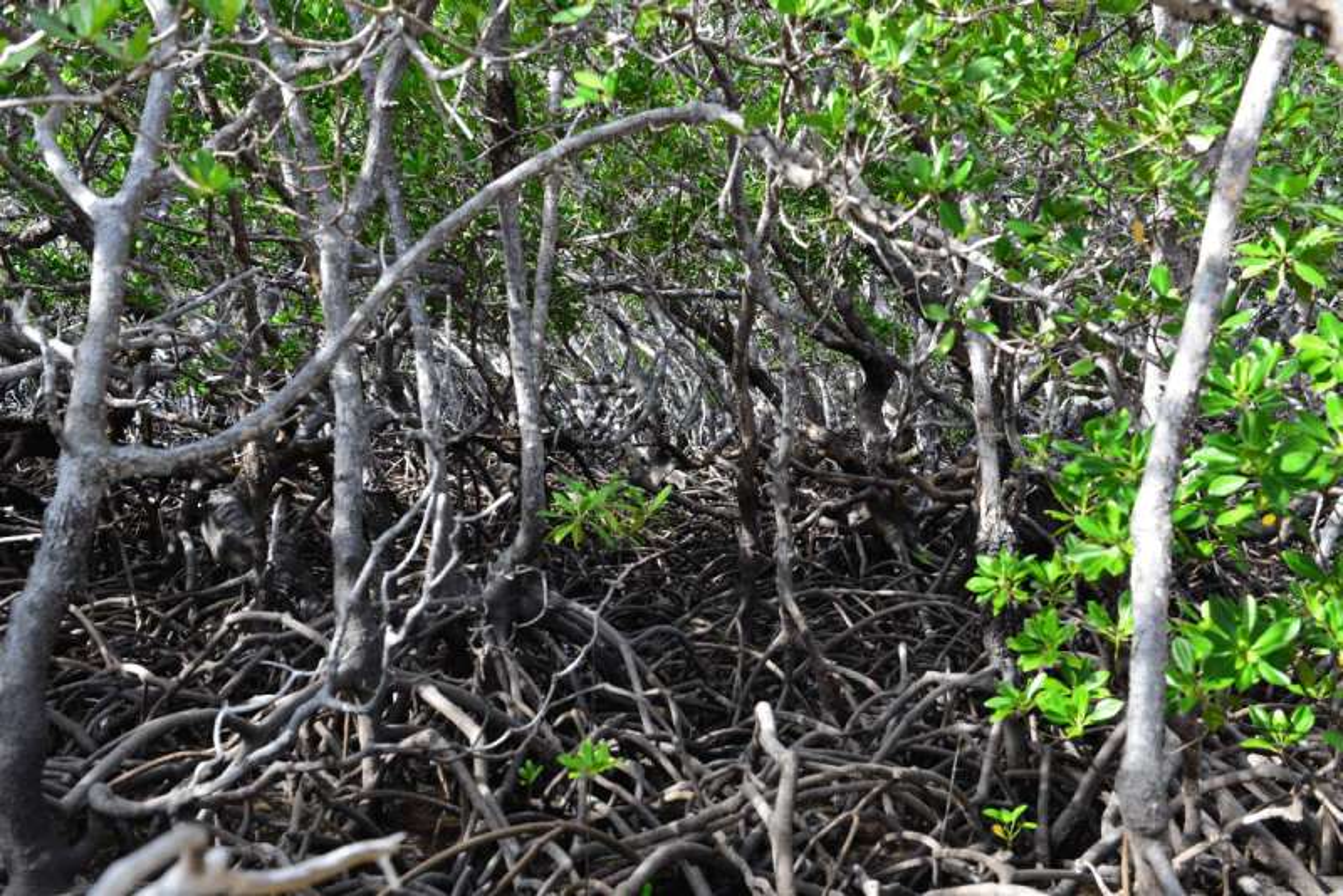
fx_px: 1418
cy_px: 448
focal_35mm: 38
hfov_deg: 50.7
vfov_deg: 35.1
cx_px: 672
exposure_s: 1/160
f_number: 6.3
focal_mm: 38
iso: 250
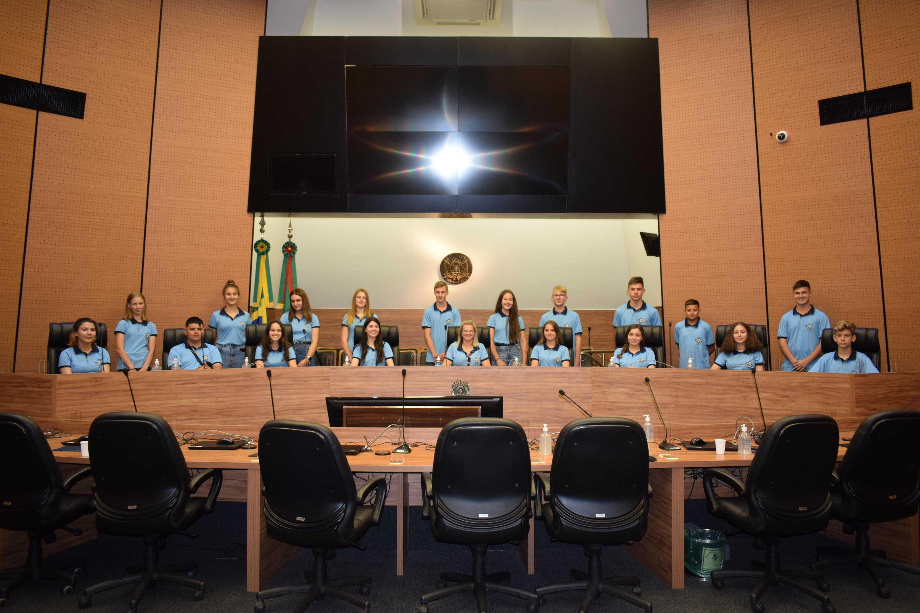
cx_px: 460
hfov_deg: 67.4
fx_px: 690
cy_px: 306
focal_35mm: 27
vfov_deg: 47.9
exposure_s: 1/60
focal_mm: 18
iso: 800
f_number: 4
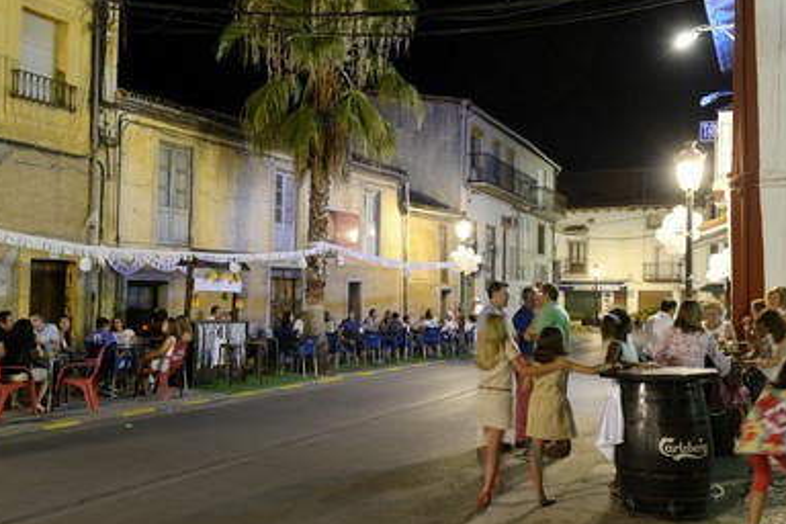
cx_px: 383
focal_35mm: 35
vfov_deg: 37.9
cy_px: 262
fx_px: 764
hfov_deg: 54.4
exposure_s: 1/4
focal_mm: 32
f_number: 5
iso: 1600
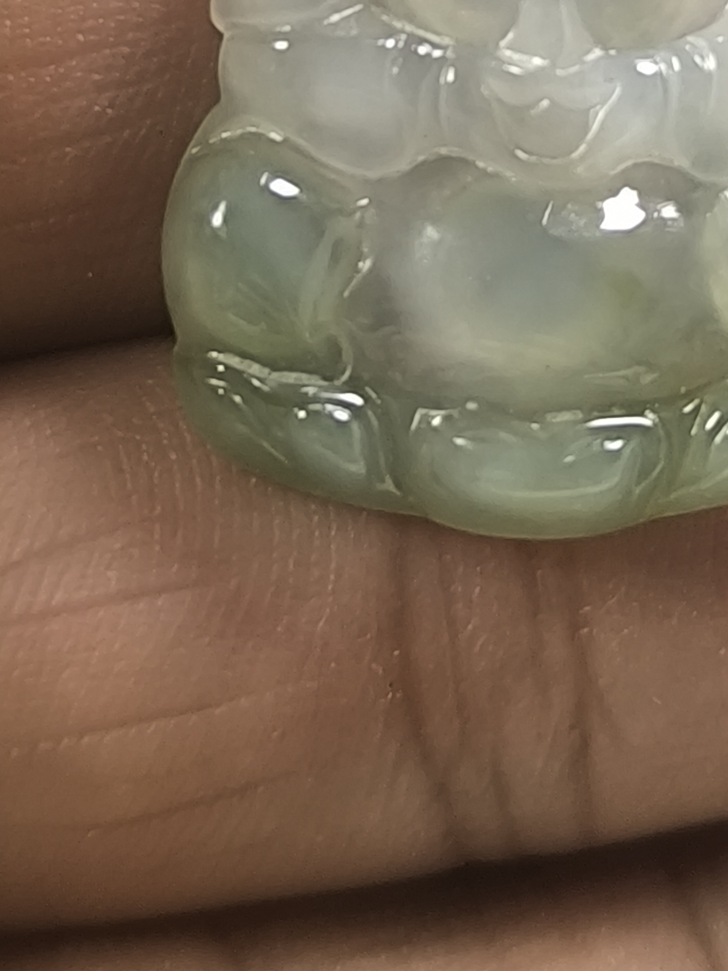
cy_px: -44
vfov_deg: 19.0
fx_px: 2804
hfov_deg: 14.7
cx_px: 582
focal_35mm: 100
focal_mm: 6.14
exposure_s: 1/33.3
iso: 1250
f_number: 1.65
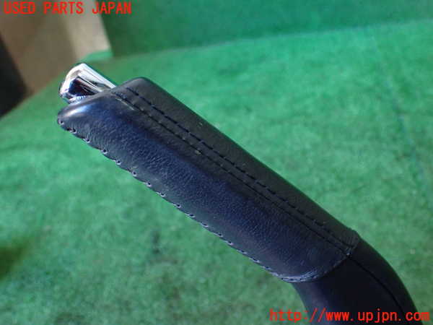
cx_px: 216
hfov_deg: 60.0
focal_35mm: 30
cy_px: 162
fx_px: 375
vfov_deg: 46.8
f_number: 2.3
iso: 800
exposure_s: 1/125
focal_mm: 5.4
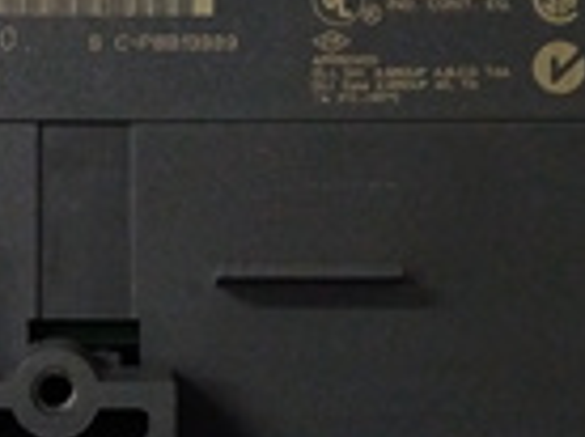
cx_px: 89
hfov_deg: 19.8
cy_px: 367
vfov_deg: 14.9
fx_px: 1653
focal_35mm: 98
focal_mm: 3.79
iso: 759
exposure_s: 1/33
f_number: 2
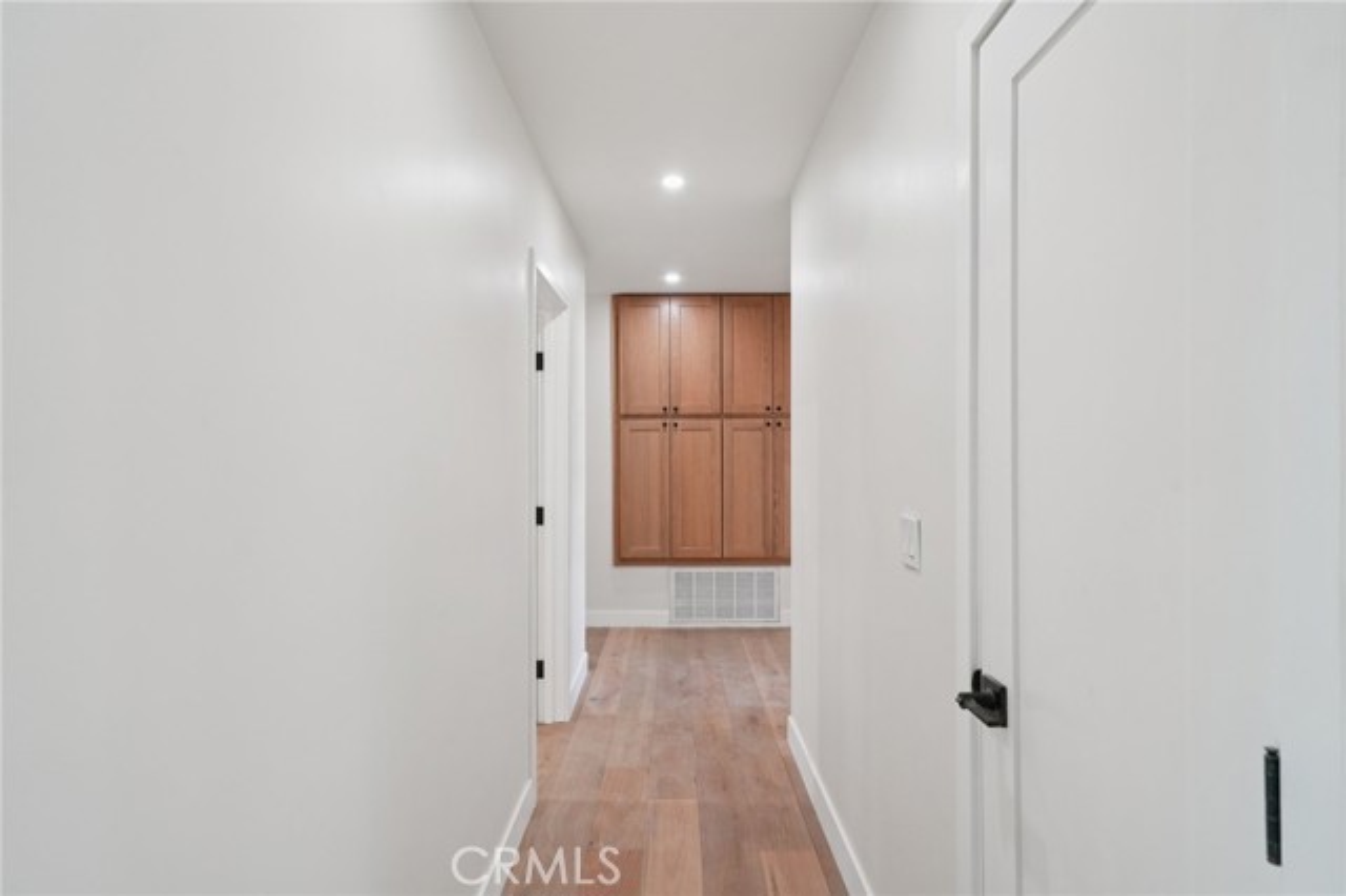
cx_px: 673
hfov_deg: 90.0
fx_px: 673
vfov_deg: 67.3
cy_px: 448
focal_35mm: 18
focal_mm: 18
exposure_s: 1/15
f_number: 8
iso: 400
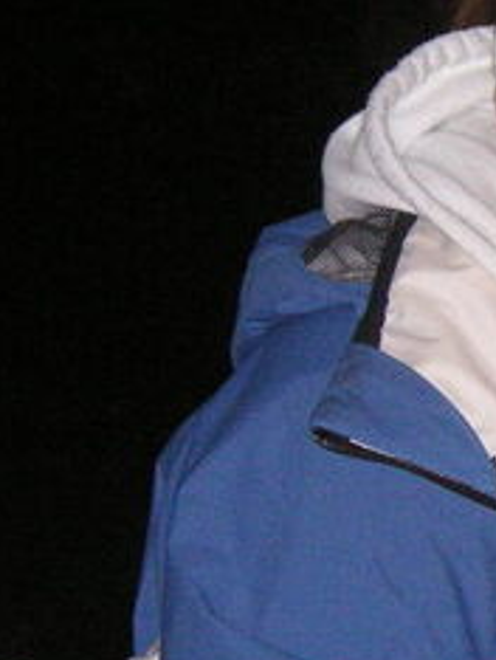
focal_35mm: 280
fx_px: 5340
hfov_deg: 5.3
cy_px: 189
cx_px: 665
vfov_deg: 7.1
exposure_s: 1/90
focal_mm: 13.6
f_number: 4.6
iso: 160
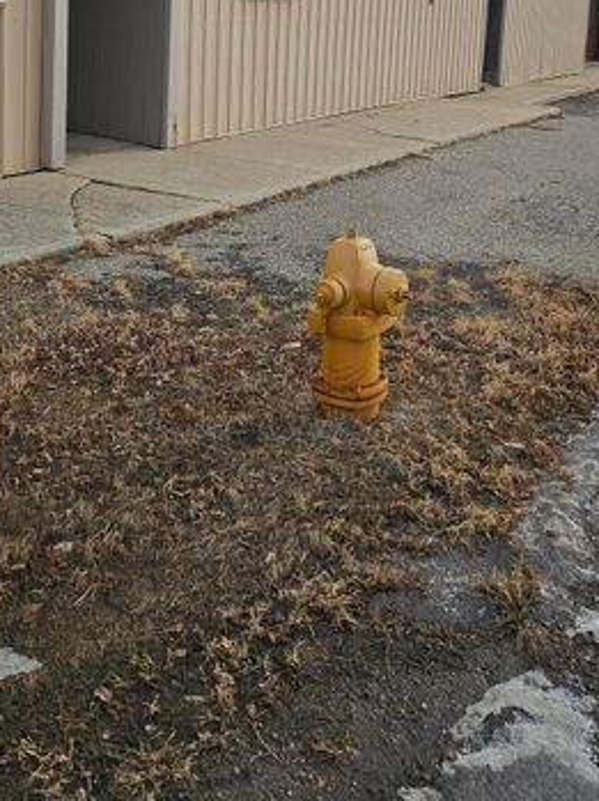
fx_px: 1017
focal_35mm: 44
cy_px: 134
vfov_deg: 40.8
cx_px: 294
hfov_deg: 32.8
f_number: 1.8
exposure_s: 1/2000
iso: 40
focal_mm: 5.4
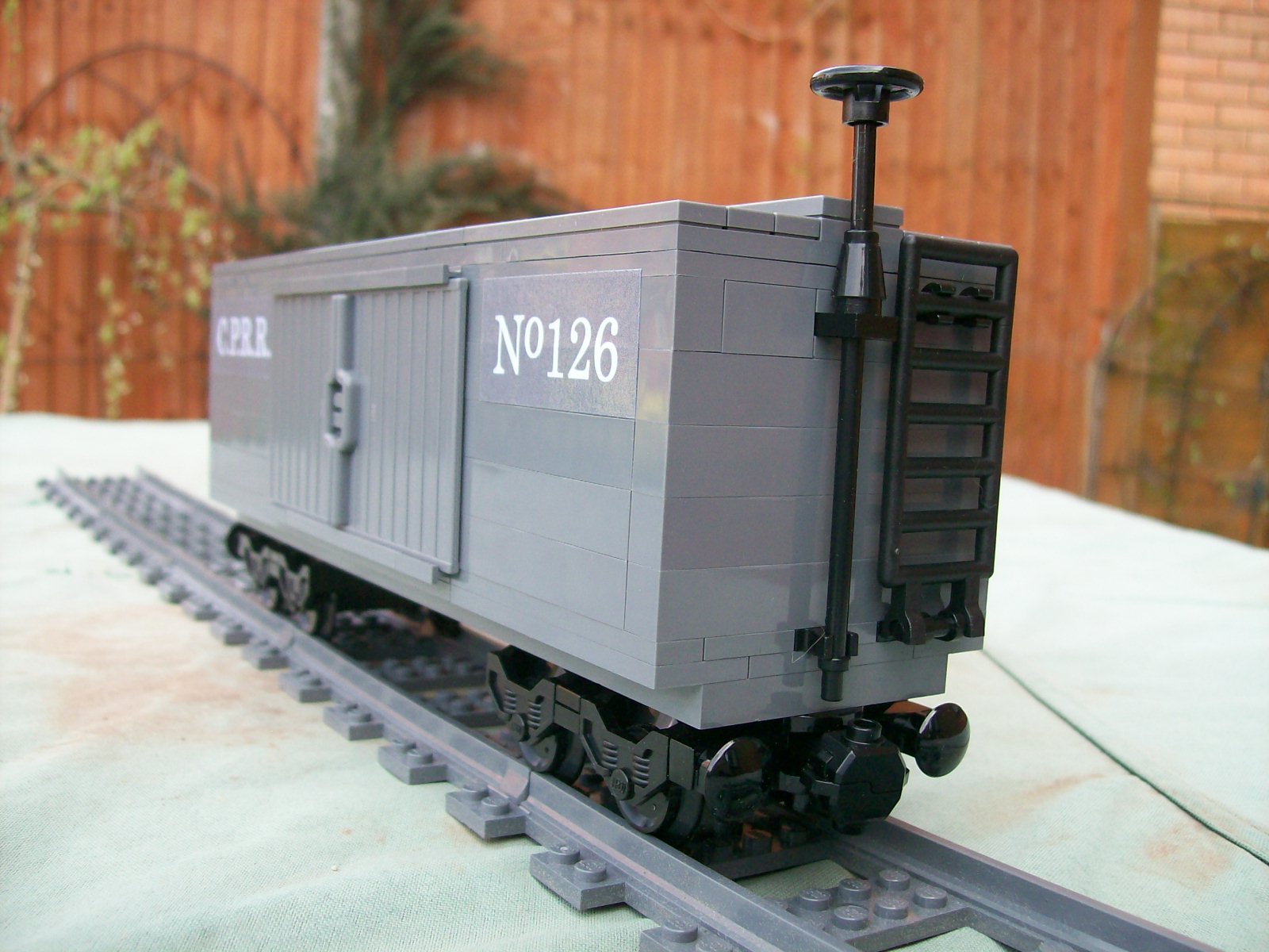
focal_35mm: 36
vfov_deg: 39.7
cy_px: 476
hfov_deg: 51.4
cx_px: 634
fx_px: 1320
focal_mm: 6
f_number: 2.7
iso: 80
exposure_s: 1/193
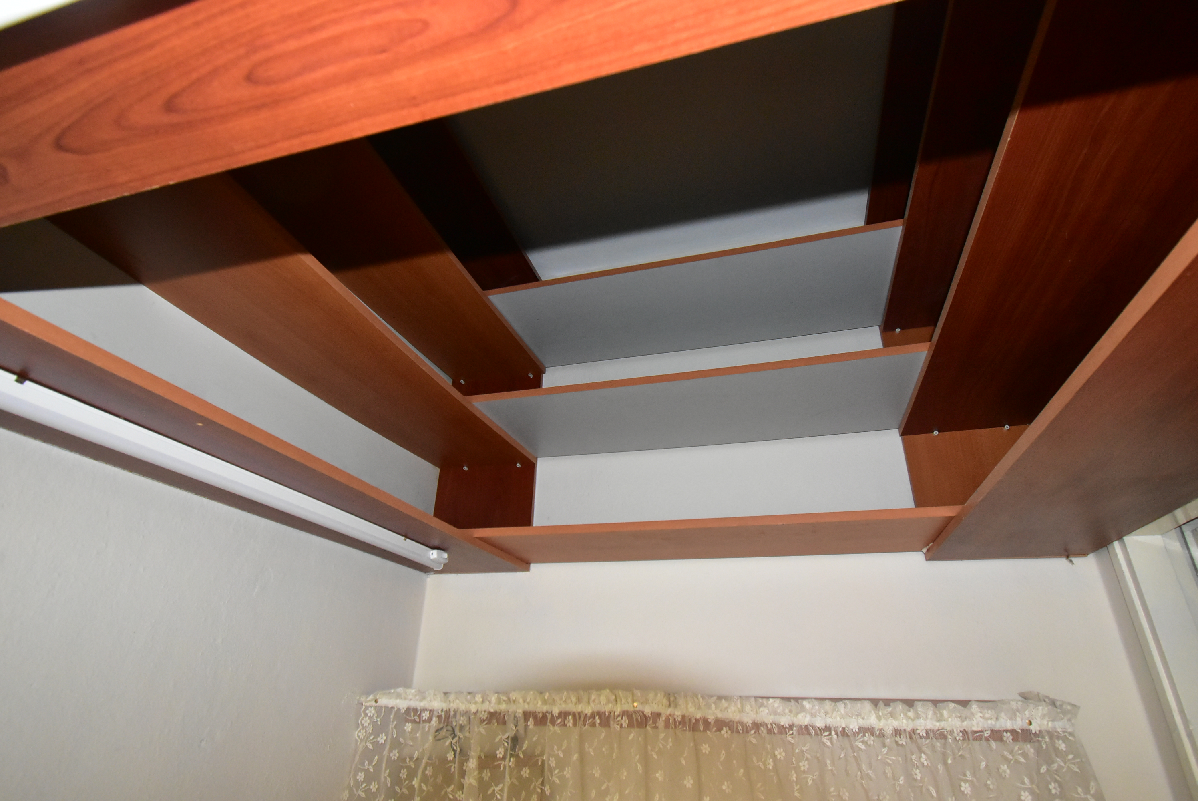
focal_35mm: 18
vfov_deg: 67.5
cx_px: 599
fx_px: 599
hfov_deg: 90.0
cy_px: 400
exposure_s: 1/60
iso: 3600
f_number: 6.3
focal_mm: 12
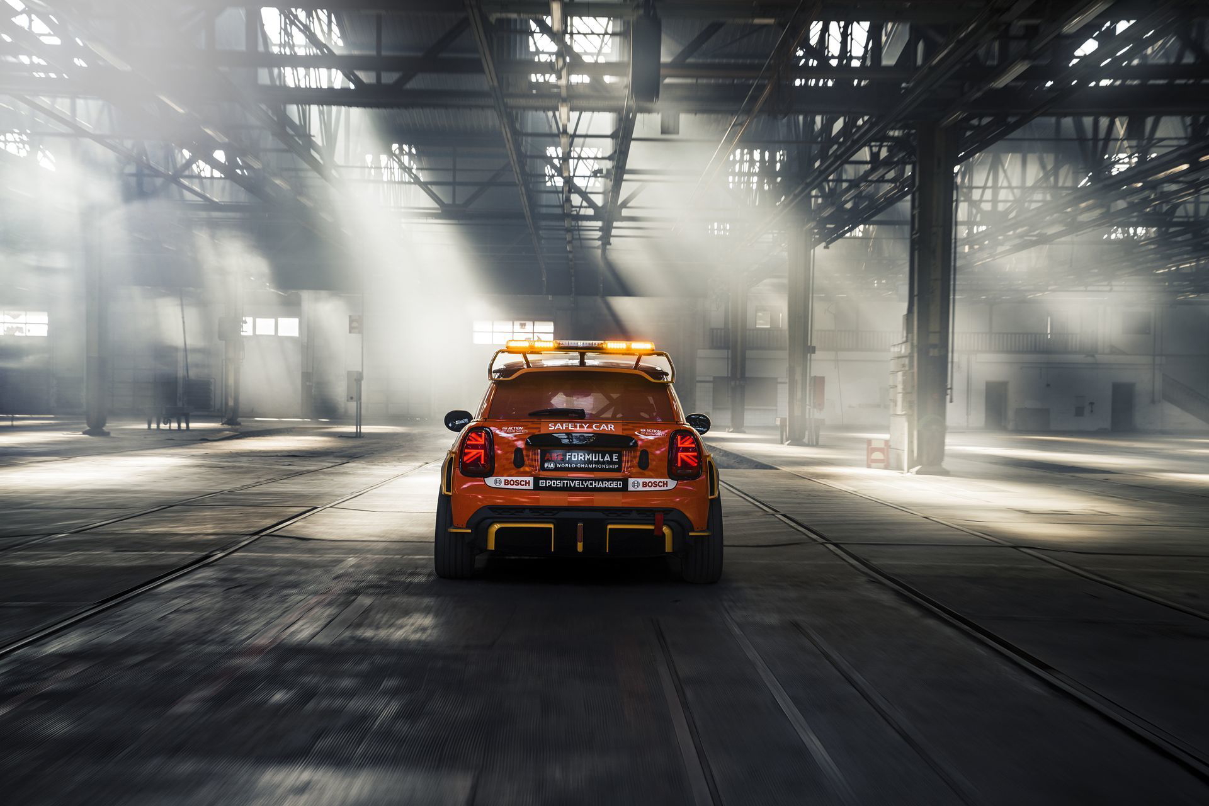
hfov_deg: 37.5
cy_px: 403
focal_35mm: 53
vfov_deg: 25.5
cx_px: 604
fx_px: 1780
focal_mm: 53
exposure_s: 1/25
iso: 100
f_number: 7.1
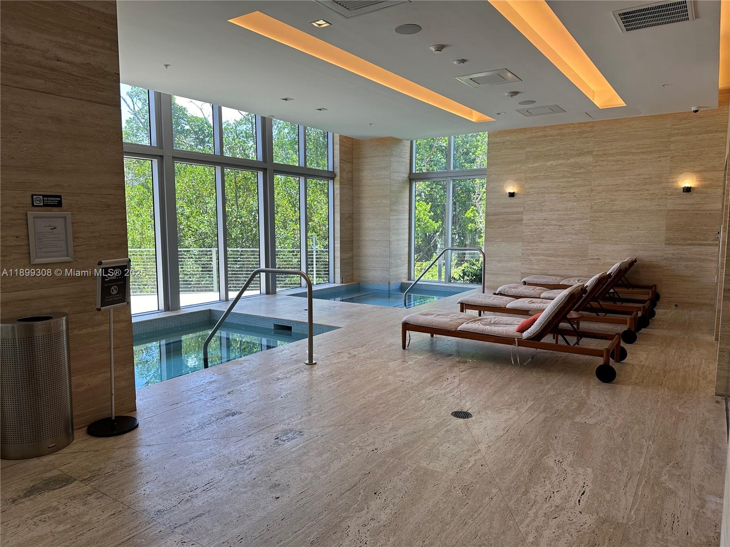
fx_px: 506
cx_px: 365
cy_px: 274
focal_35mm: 24
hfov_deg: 71.6
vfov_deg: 56.8
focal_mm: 6.86
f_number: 1.78
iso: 80
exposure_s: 1/120
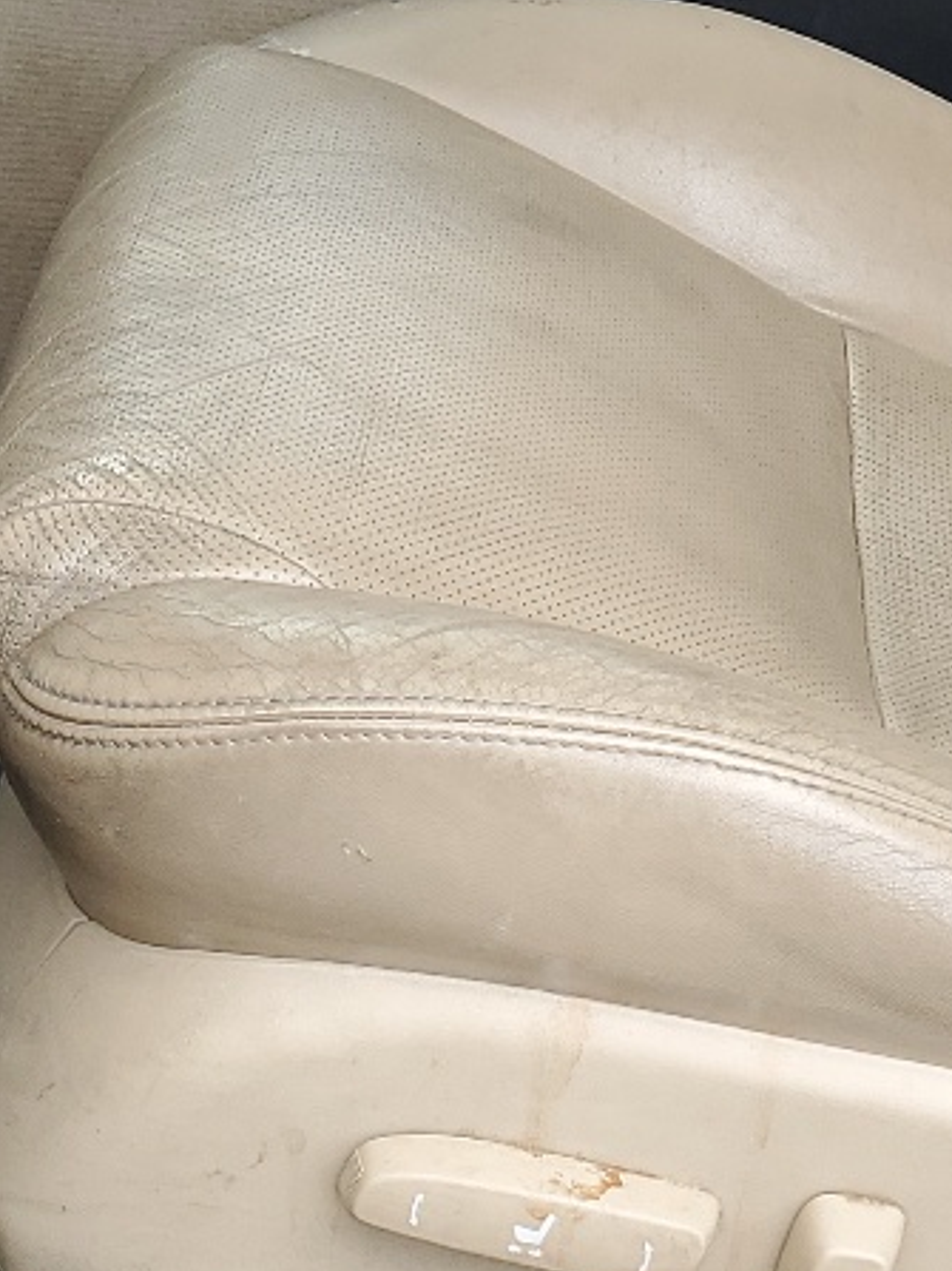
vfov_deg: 19.5
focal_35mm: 93
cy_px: -353
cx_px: 722
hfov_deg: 15.8
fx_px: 3412
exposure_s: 1/312
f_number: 1.5
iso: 50
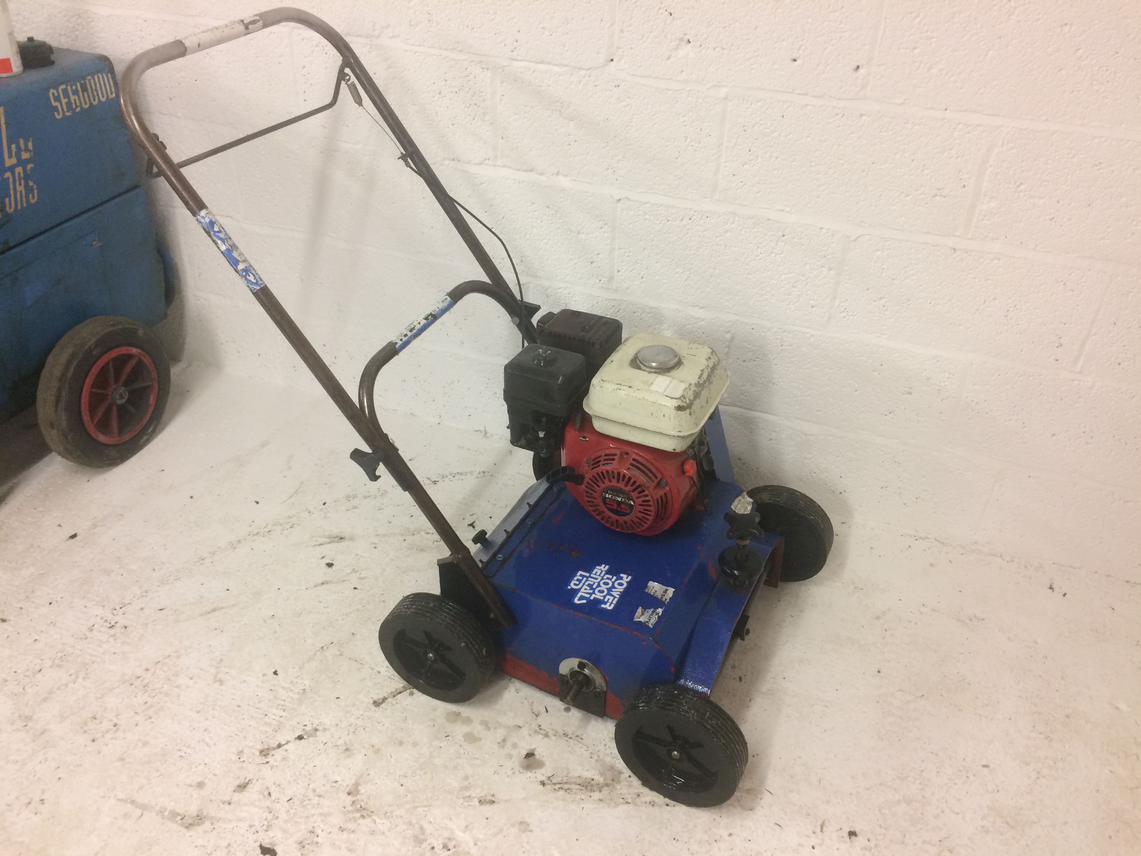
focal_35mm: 29
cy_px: 428
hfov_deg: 61.7
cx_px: 570
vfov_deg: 48.2
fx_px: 956
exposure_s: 1/33
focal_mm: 4.15
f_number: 2.2
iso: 125
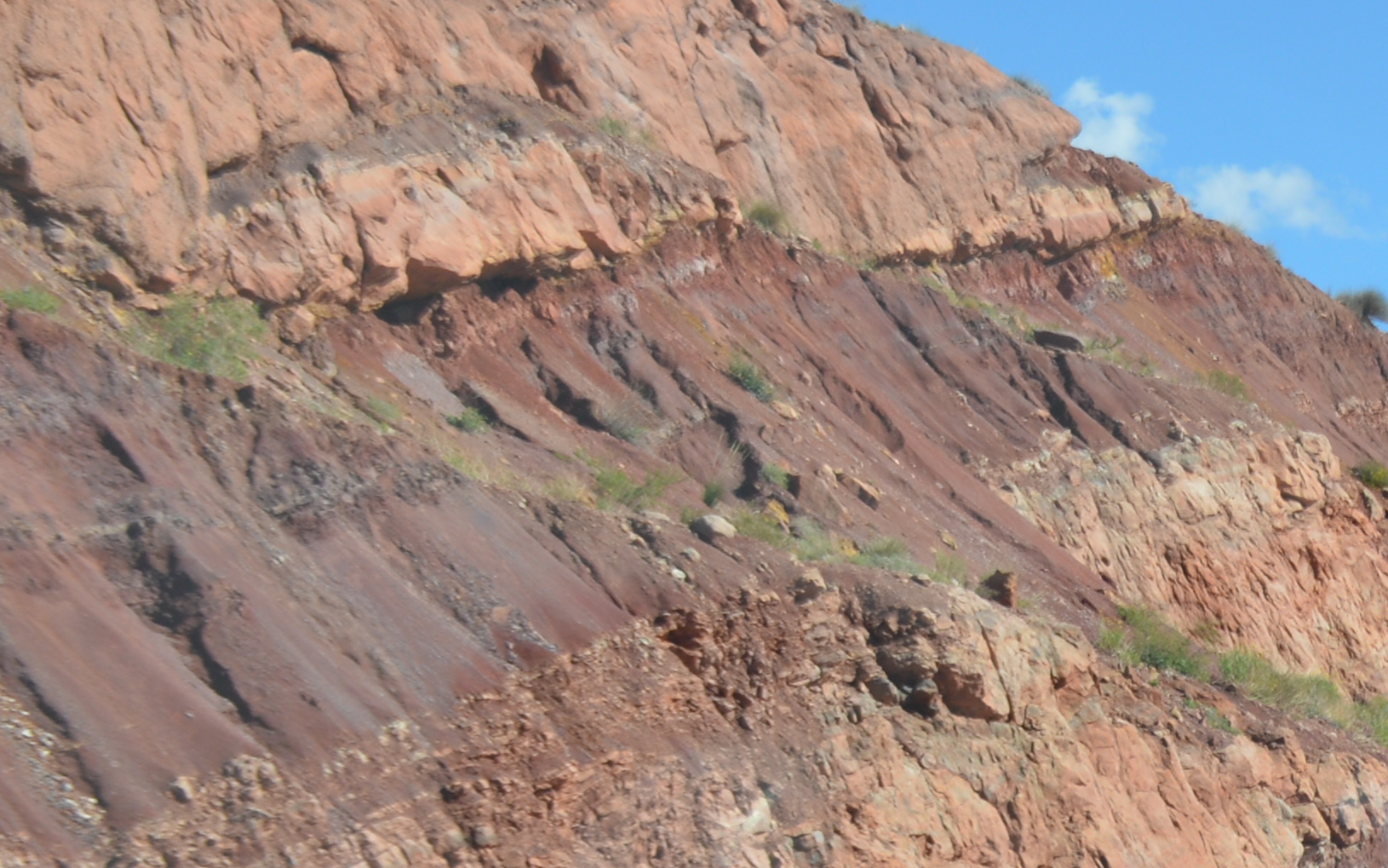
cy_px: 365
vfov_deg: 10.6
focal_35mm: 124
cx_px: 2164
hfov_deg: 15.4
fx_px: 4691
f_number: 8
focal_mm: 22
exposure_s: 1/250
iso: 100
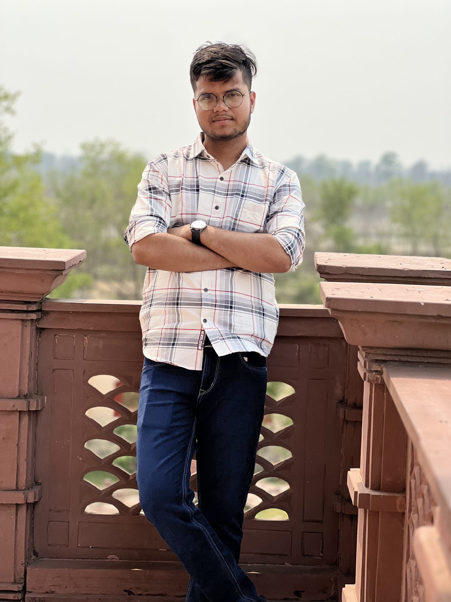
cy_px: 301
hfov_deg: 19.1
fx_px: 1338
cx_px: 226
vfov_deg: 25.3
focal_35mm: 77
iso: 32
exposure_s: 1/911
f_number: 2.8
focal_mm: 9
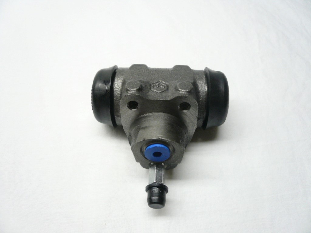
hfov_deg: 63.4
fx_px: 252
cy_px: 116
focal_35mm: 28
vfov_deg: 49.7
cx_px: 156
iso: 100
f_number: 2.8
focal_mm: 4.6
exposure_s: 1/30
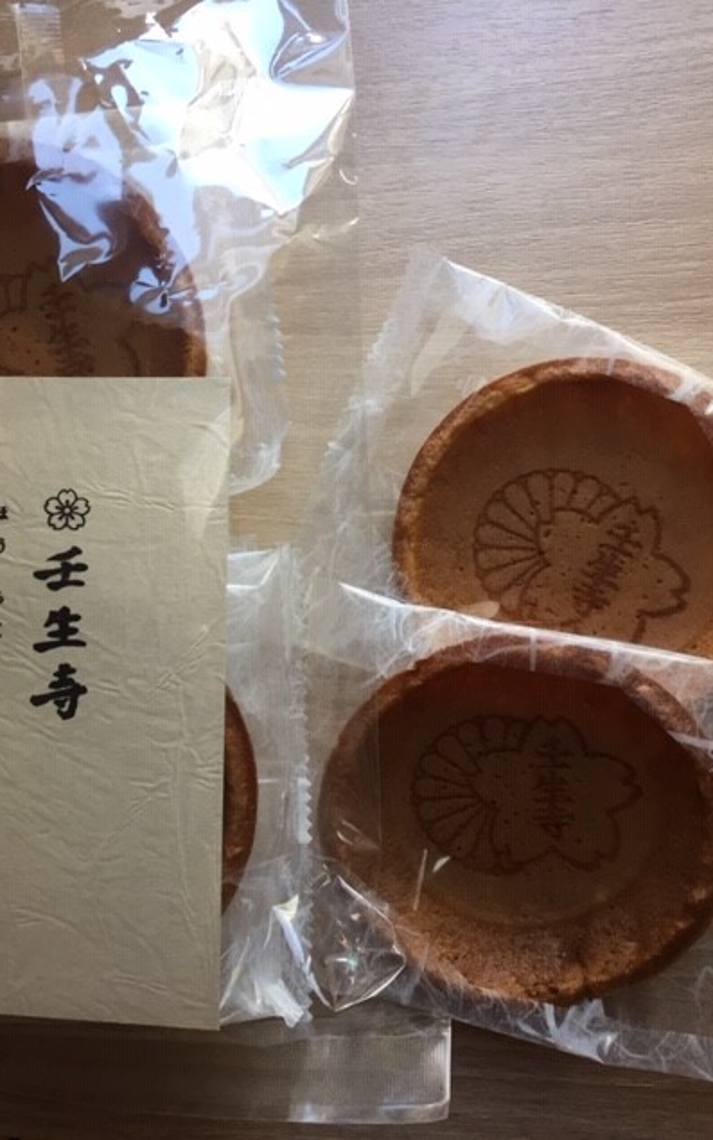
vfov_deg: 61.2
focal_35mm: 31
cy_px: 573
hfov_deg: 40.4
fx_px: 964
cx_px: 289
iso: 40
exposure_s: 1/30
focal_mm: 4.15
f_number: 2.2
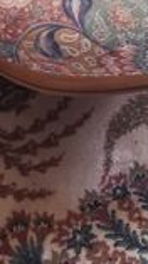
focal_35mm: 71
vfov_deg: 25.4
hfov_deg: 16.7
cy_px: -84
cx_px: 135
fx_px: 497
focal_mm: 2.35
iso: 800
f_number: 2.2
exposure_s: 1/33.3
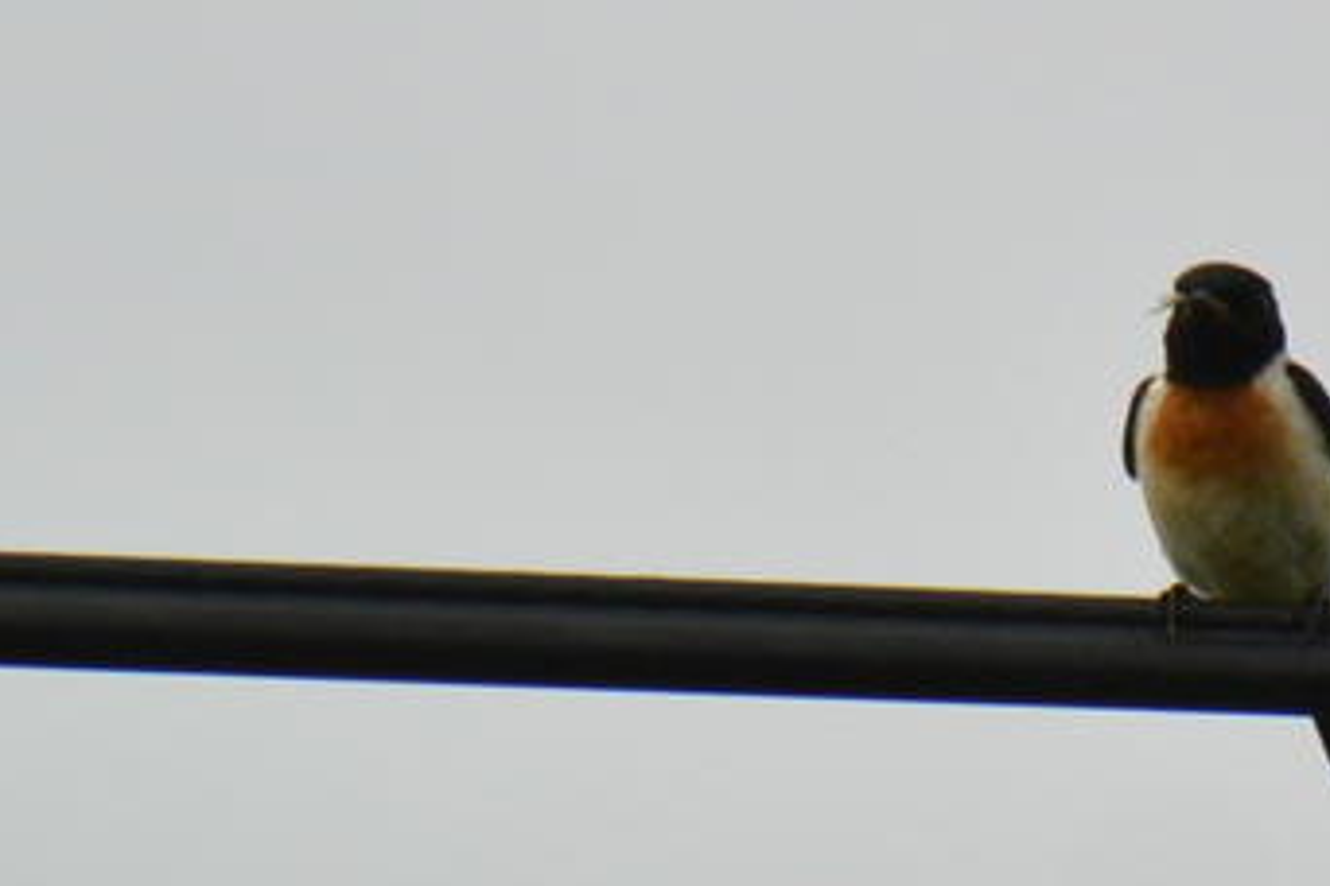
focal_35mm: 2842
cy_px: 490
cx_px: 1136
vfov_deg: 0.5
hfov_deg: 0.7
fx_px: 104988
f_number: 6.3
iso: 160
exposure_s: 1/1000
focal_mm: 300
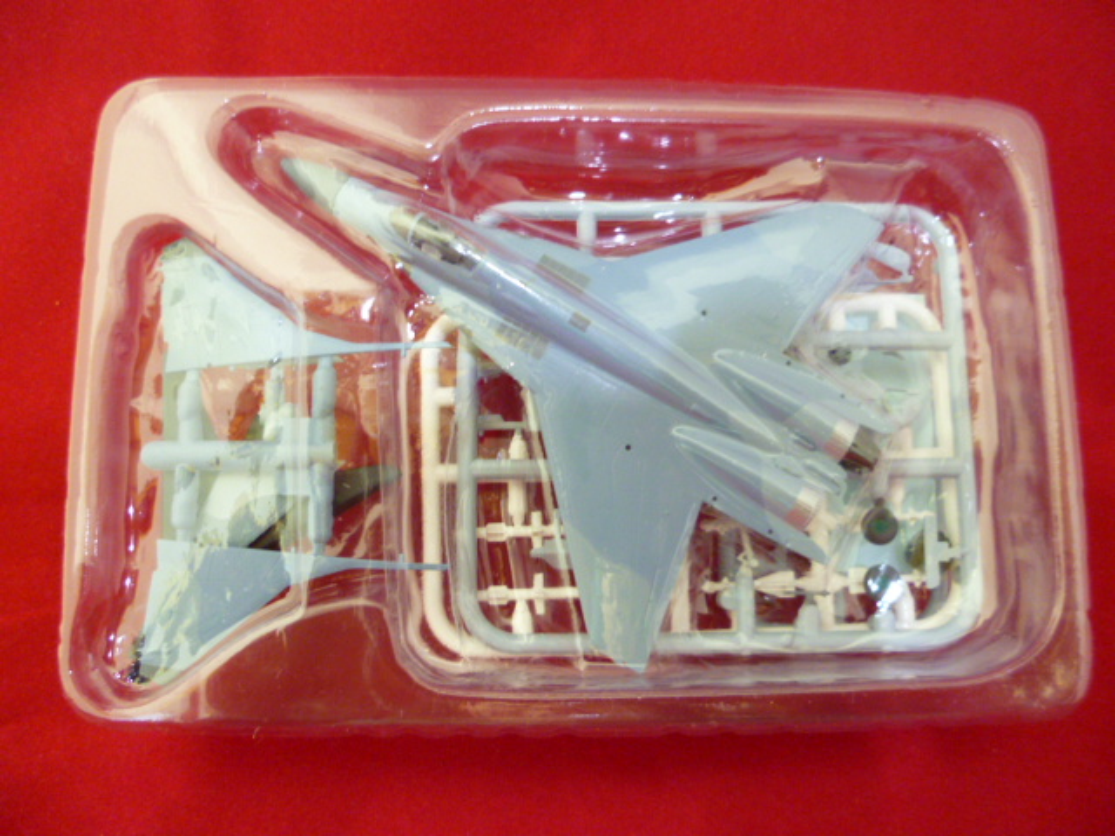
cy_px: 418
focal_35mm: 28
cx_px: 558
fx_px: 902
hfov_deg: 63.4
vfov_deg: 49.7
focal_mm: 5
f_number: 2.8
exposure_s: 1/8
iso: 400
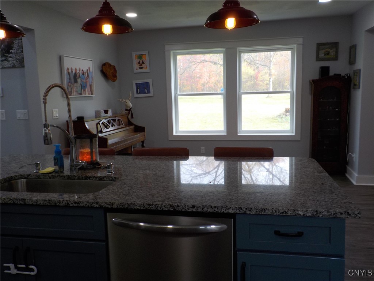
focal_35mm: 30
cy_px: 140
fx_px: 324
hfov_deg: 60.0
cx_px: 187
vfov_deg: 46.8
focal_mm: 4.1
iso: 125
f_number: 3.3
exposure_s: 1/50
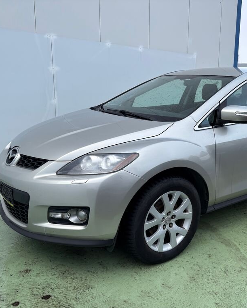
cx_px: 176
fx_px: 311
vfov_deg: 52.8
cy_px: 154
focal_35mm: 34
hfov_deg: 42.4
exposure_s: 1/850
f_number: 1.6
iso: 50
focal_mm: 5.96
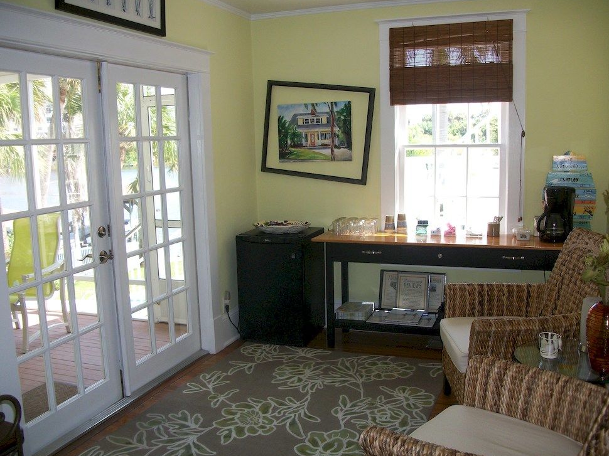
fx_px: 580
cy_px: 234
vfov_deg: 42.9
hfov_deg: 55.4
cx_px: 304
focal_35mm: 33
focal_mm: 5.7
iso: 80
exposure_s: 1/125
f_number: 2.9
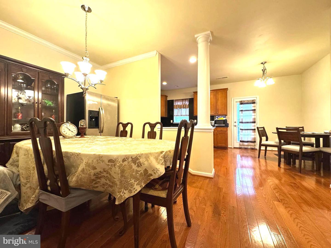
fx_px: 134
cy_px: 124
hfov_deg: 102.1
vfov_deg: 85.7
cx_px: 166
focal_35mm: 14
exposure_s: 1/60
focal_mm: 2.22
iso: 250
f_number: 2.2
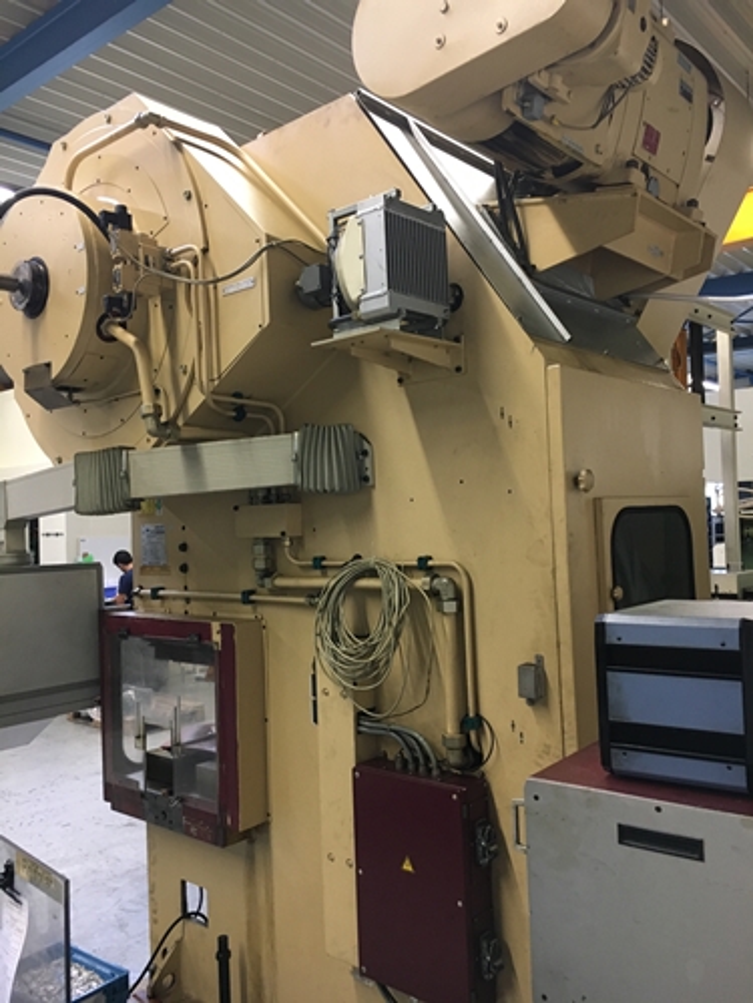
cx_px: 376
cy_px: 502
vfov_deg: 61.7
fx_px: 841
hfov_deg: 48.2
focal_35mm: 29
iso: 160
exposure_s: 1/33
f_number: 2.2
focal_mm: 4.15
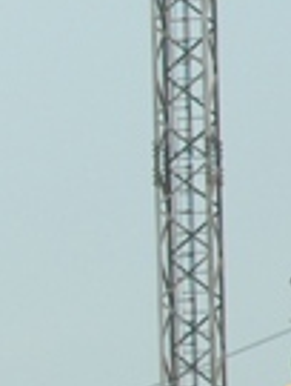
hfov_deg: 2.5
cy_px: 340
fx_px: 6638
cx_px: -653
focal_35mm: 595
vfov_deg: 3.3
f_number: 10
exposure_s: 1/320
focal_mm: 62
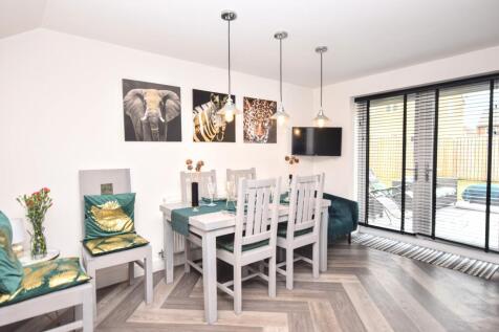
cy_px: 166
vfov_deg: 63.2
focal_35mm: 20
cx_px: 250
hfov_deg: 85.4
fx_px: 270
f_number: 4.5
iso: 200
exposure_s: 1/60
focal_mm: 13
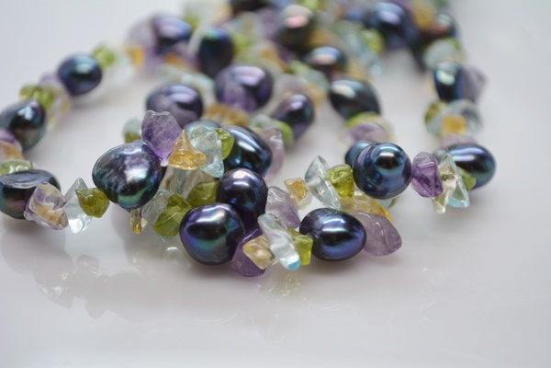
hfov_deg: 24.6
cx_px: 276
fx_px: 1263
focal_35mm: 82
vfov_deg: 16.6
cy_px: 184
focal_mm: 55
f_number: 5.6
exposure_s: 1/100
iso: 400
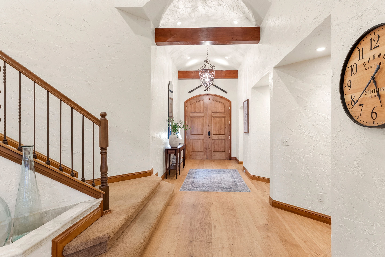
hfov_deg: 89.9
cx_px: 200
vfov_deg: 67.4
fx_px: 193
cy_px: 128
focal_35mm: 18
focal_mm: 14
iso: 250
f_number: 6.3
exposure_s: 1/1.25
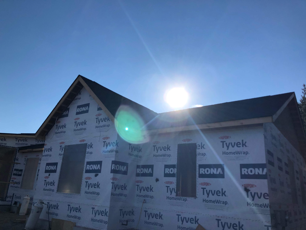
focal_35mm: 28
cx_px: 153
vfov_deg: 49.7
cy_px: 115
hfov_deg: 63.4
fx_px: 248
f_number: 1.8
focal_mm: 3.99
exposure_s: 1/6897
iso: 20
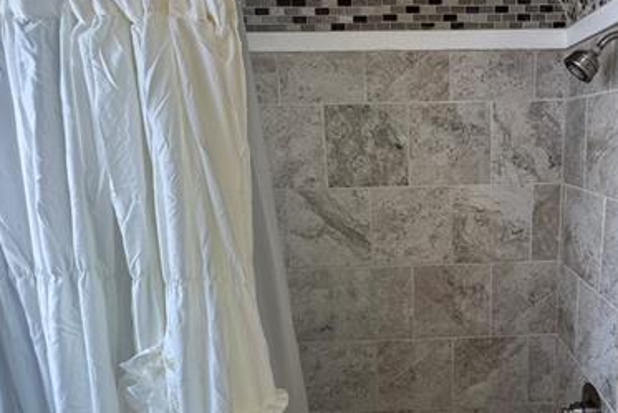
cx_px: 421
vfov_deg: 51.3
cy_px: 201
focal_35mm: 25
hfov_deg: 69.1
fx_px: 429
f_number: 2.2
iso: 250
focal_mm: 2.22
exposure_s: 1/99
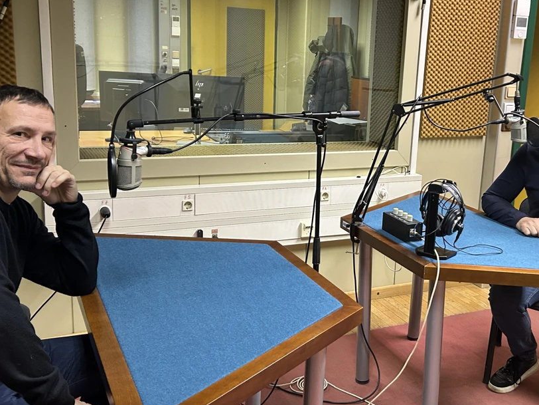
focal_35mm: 41
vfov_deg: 35.1
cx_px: 339
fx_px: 638
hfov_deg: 45.4
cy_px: 190
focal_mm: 5.7
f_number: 1.5
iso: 200
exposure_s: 1/50
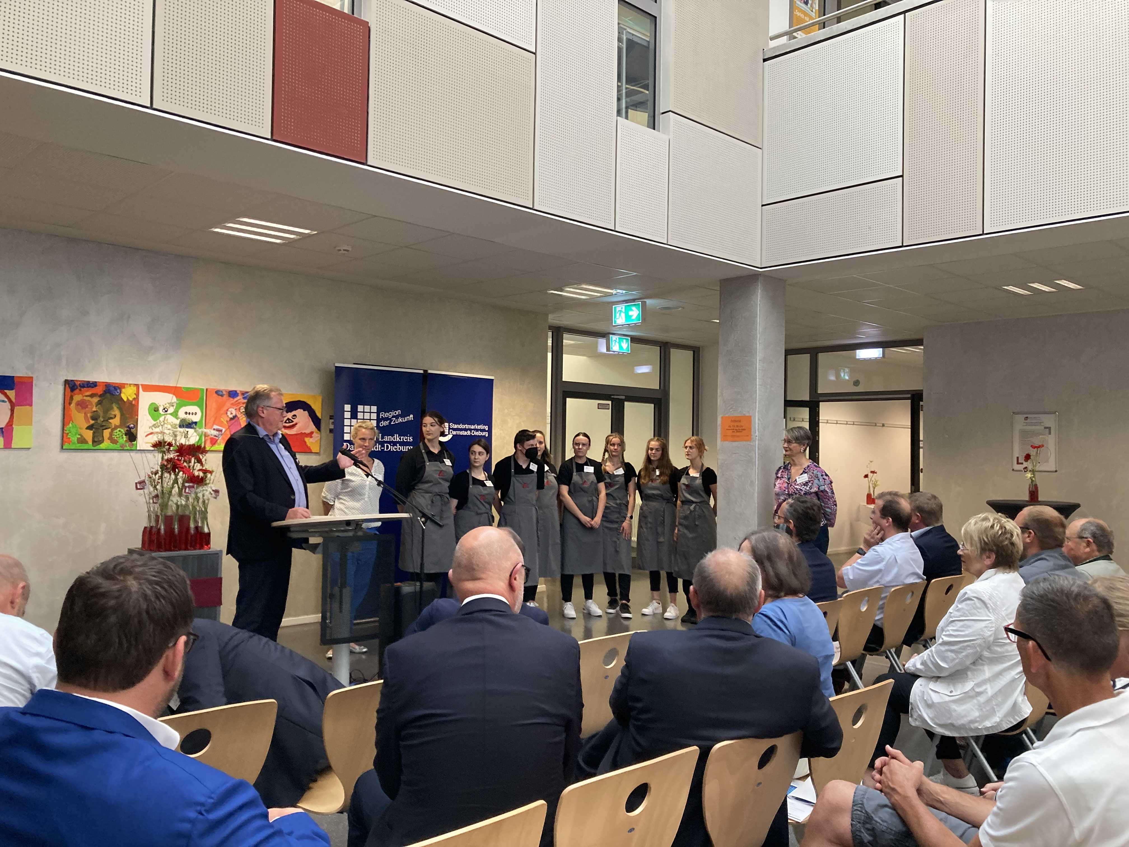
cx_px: 564
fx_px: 913
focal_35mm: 28
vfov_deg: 49.7
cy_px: 424
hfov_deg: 63.4
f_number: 1.8
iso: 160
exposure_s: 1/60
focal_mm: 3.99
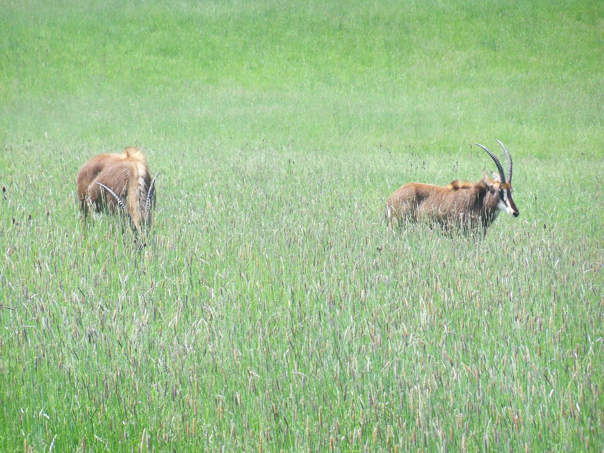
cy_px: 226
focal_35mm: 247
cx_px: 302
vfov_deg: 6.0
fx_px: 4310
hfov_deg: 8.0
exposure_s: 1/500
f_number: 4.4
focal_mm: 43.8
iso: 200
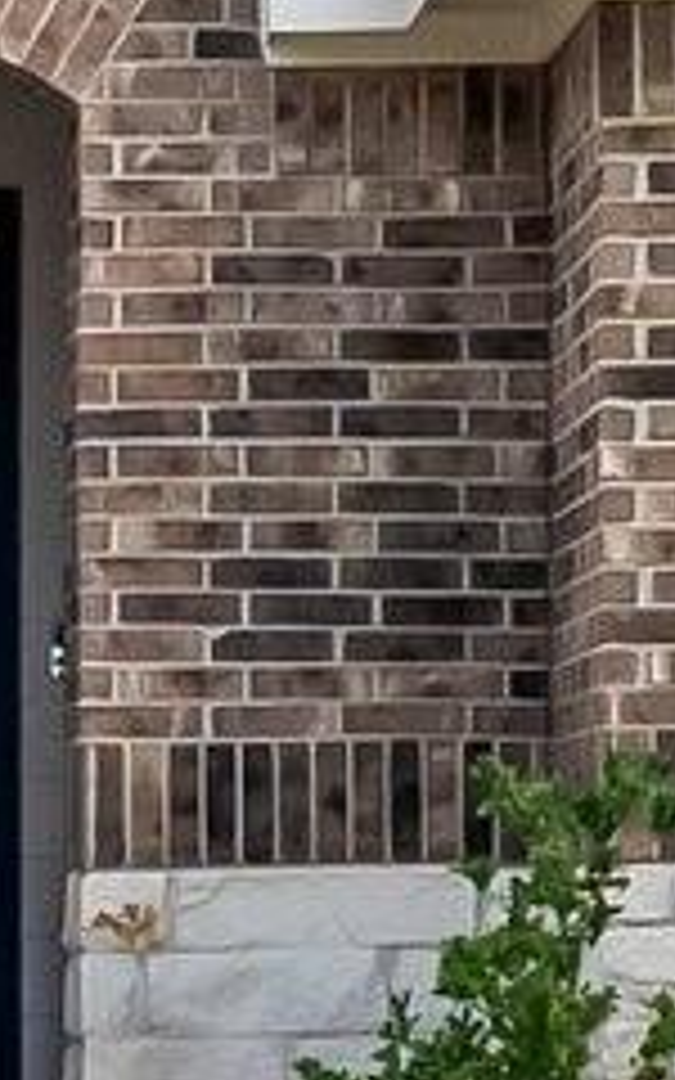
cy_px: 952
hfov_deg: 4.4
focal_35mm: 296
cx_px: -315
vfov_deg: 7.1
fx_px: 8712
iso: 800
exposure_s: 1/320
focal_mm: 22.7
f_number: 8
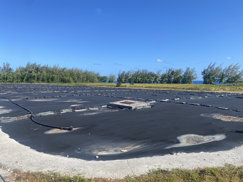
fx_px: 183
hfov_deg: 67.3
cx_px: 122
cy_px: 91
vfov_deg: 53.1
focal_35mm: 26
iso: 32
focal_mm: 4.25
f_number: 1.8
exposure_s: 1/2688
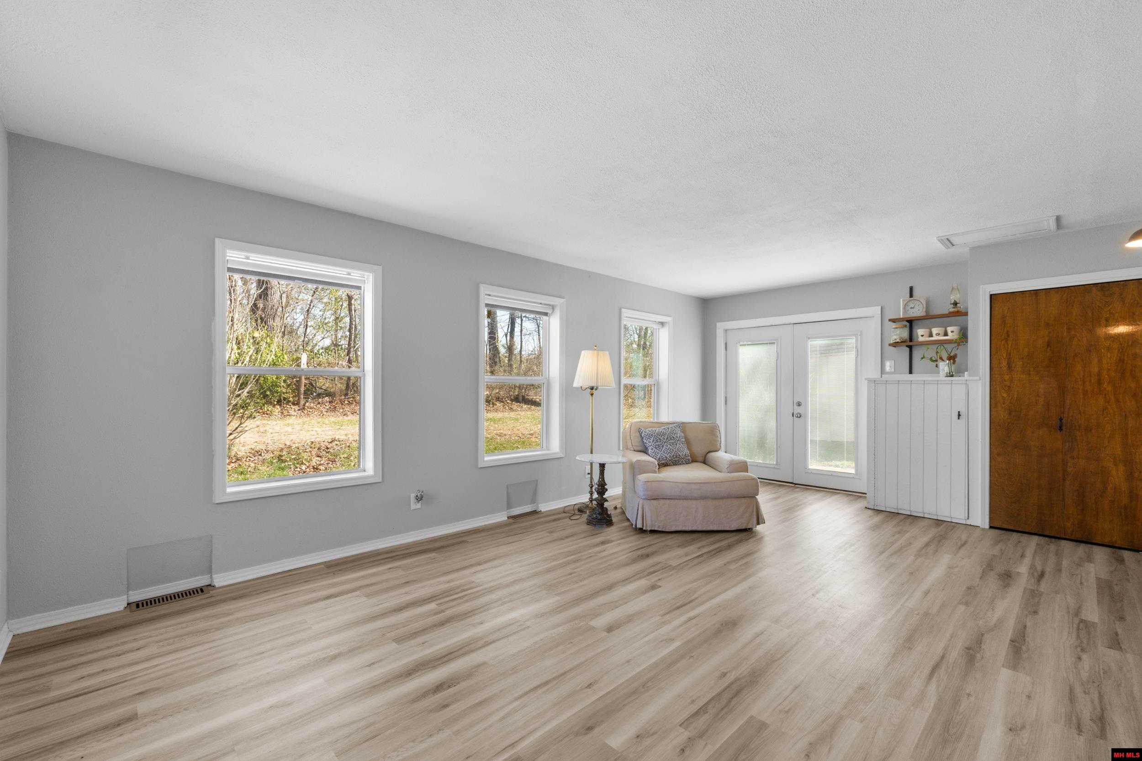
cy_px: 380
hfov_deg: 100.4
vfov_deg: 77.3
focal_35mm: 15
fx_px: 476
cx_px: 571
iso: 200
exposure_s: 1/100
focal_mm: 10
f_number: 9
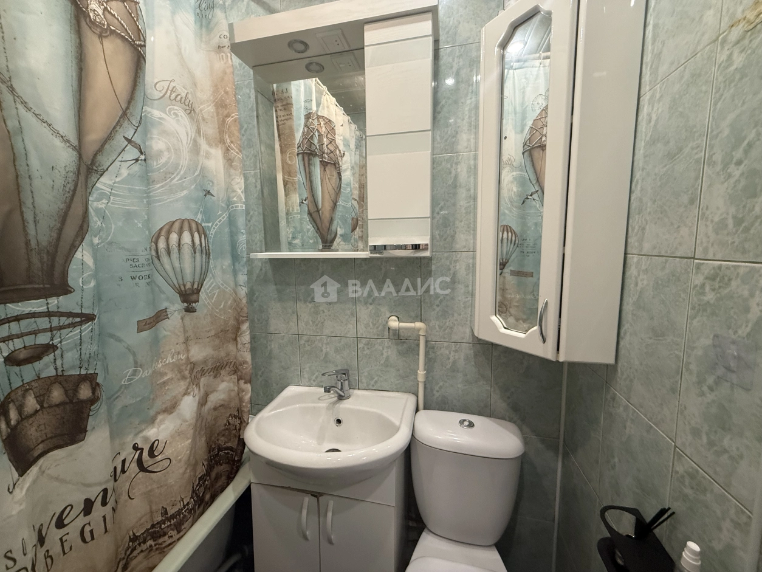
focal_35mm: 14
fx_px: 308
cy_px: 286
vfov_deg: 85.7
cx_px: 381
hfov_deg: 102.1
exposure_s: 1/100
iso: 320
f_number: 2.2
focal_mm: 2.22
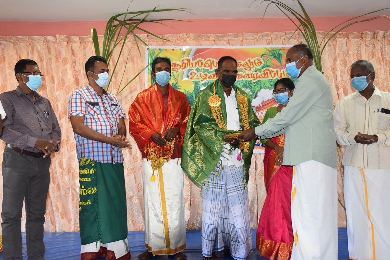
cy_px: 127
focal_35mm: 37
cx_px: 191
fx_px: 401
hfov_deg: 51.9
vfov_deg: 35.9
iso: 800
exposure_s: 1/80
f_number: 4.5
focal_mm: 24
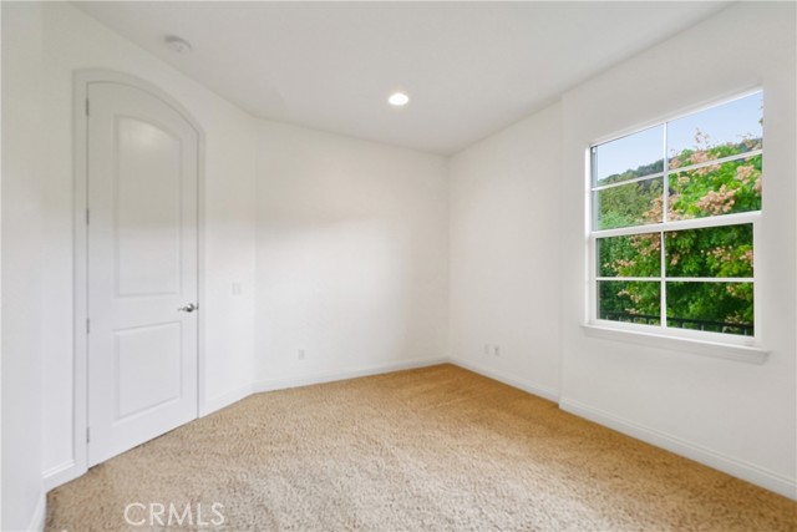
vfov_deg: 77.4
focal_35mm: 15
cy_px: 266
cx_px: 398
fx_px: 332
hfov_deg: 100.4
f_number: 9
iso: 640
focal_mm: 10
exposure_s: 1/9
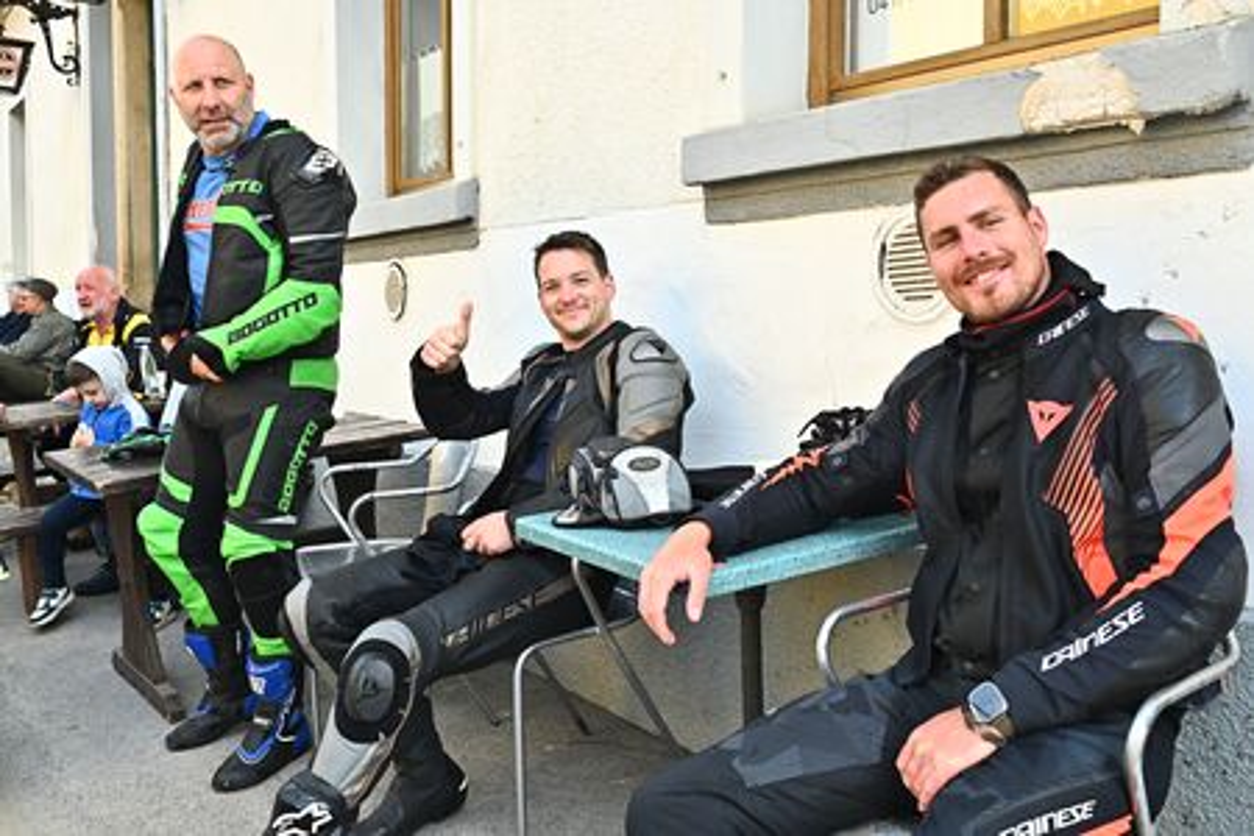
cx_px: 627
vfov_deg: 37.9
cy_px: 418
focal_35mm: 35
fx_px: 1219
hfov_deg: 54.4
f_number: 10
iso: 1600
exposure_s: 1/640
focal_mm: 35
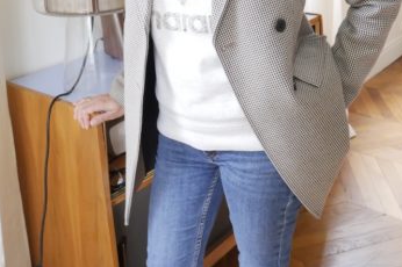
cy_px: -24
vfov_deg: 25.1
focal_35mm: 50
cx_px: 207
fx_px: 558
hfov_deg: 39.6
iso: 2500
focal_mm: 16
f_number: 3.9
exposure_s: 1/60
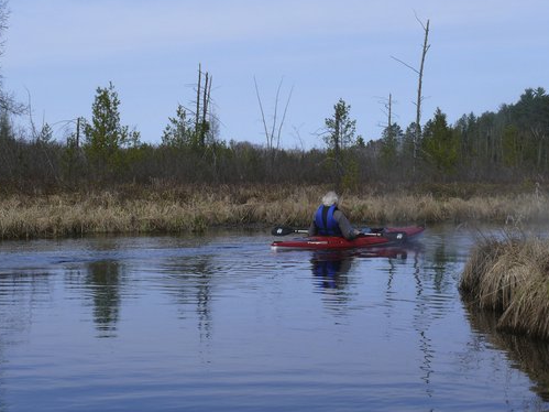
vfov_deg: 19.1
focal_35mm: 77
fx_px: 1221
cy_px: 166
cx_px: 265
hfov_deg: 25.3
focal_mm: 12.7
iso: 100
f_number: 7.1
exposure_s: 1/400
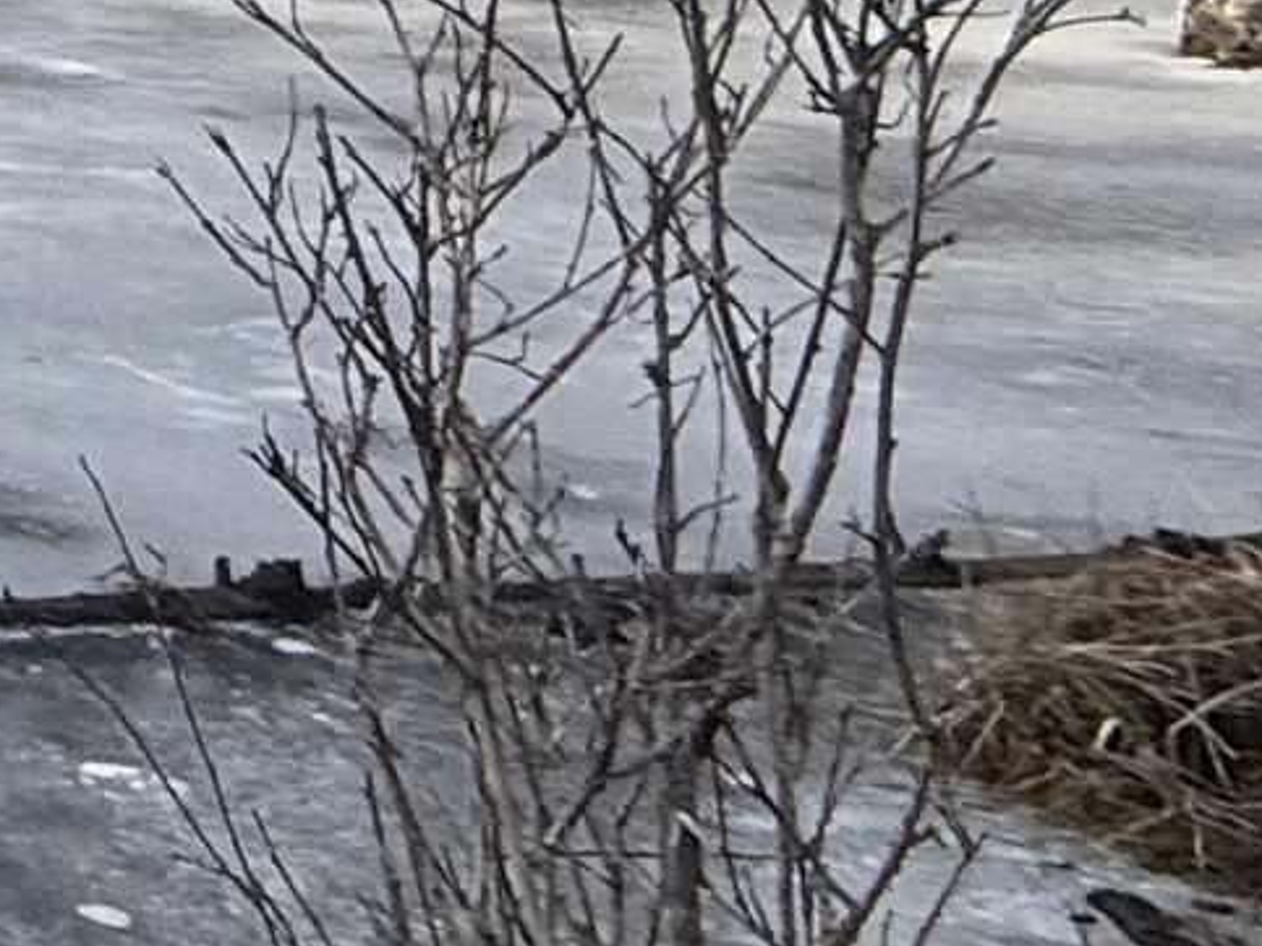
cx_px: -2111
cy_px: -554
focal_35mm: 89
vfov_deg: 15.1
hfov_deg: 13.1
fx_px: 3244
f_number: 2.2
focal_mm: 2.22
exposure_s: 1/864
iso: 50
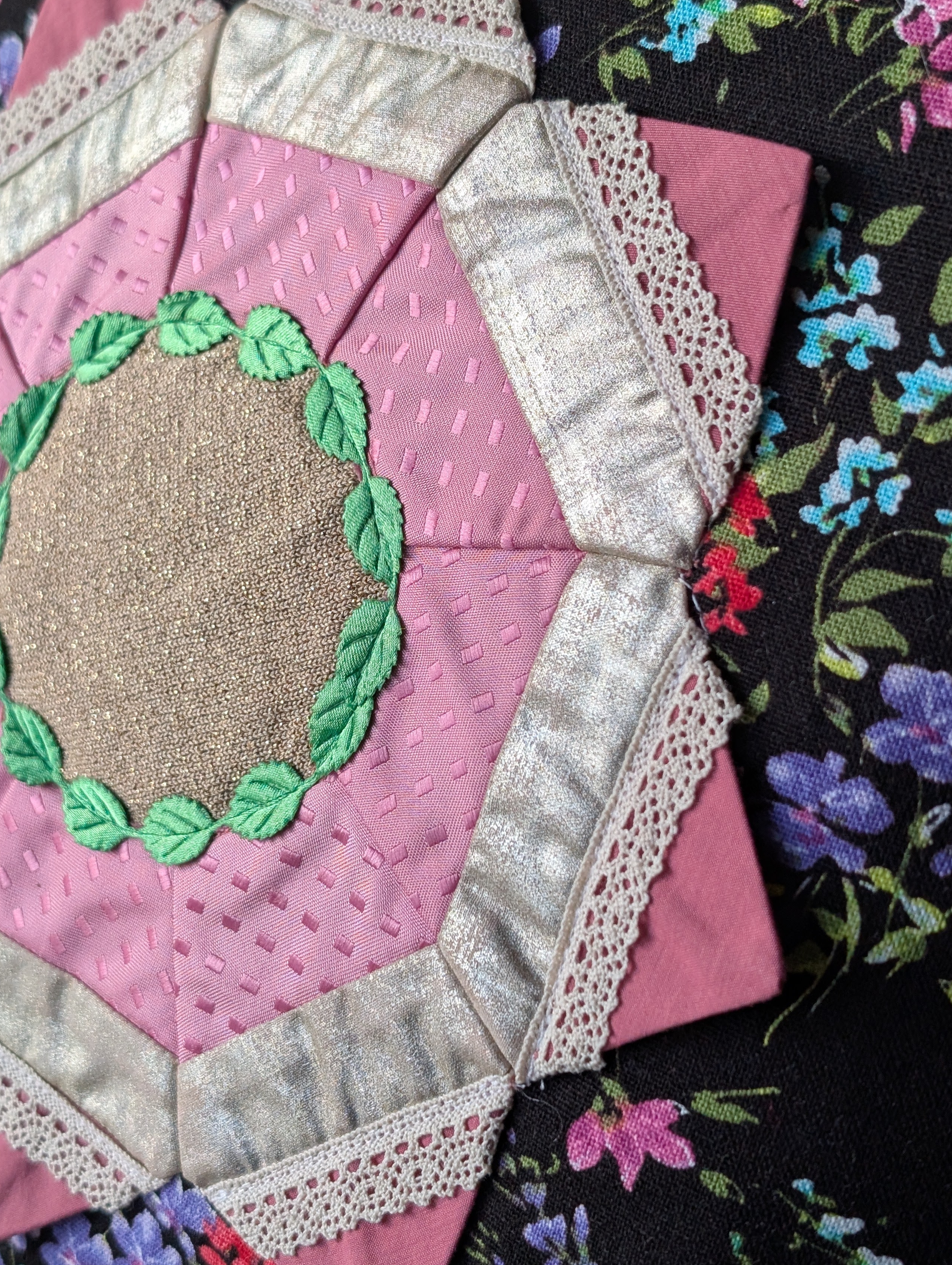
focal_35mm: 59
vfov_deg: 32.7
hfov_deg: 24.9
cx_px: 410
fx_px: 2158
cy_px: 628
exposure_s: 1/114
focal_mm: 6.9
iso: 76
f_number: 1.68
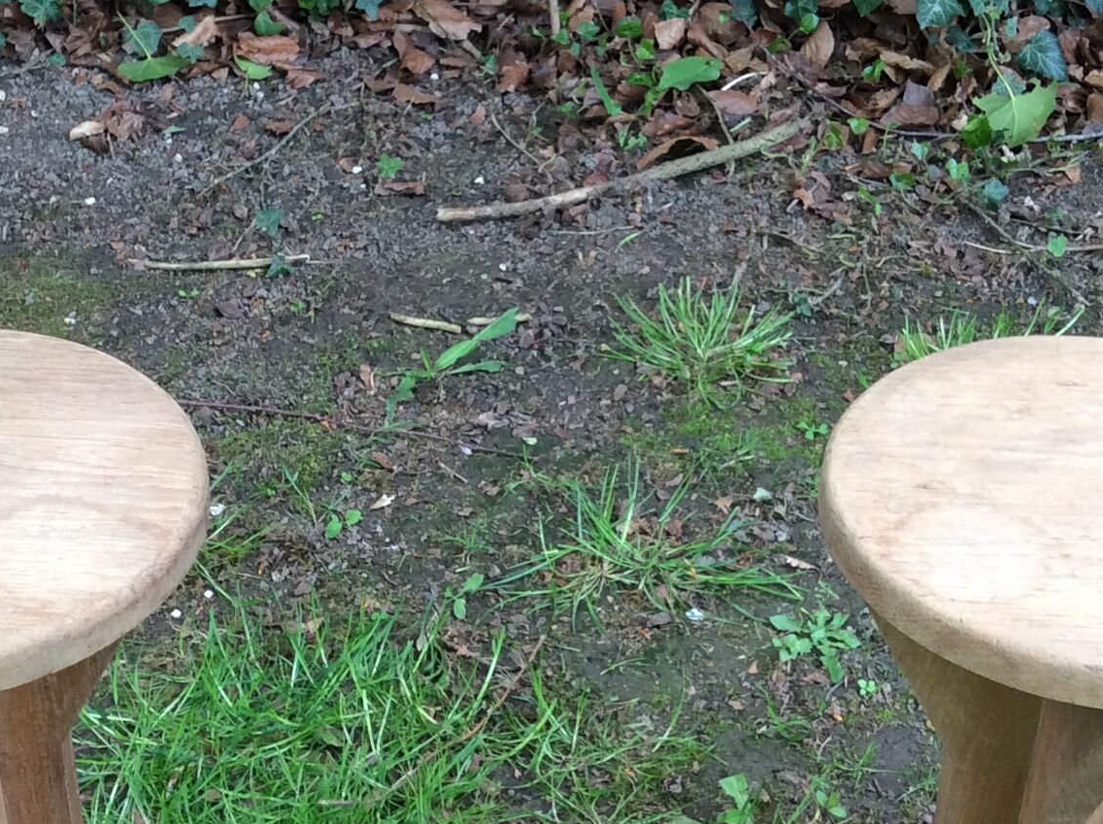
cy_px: 489
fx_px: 2323
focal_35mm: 73
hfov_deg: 26.6
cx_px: 406
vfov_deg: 20.1
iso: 40
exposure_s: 1/100
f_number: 2.4
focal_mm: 3.3
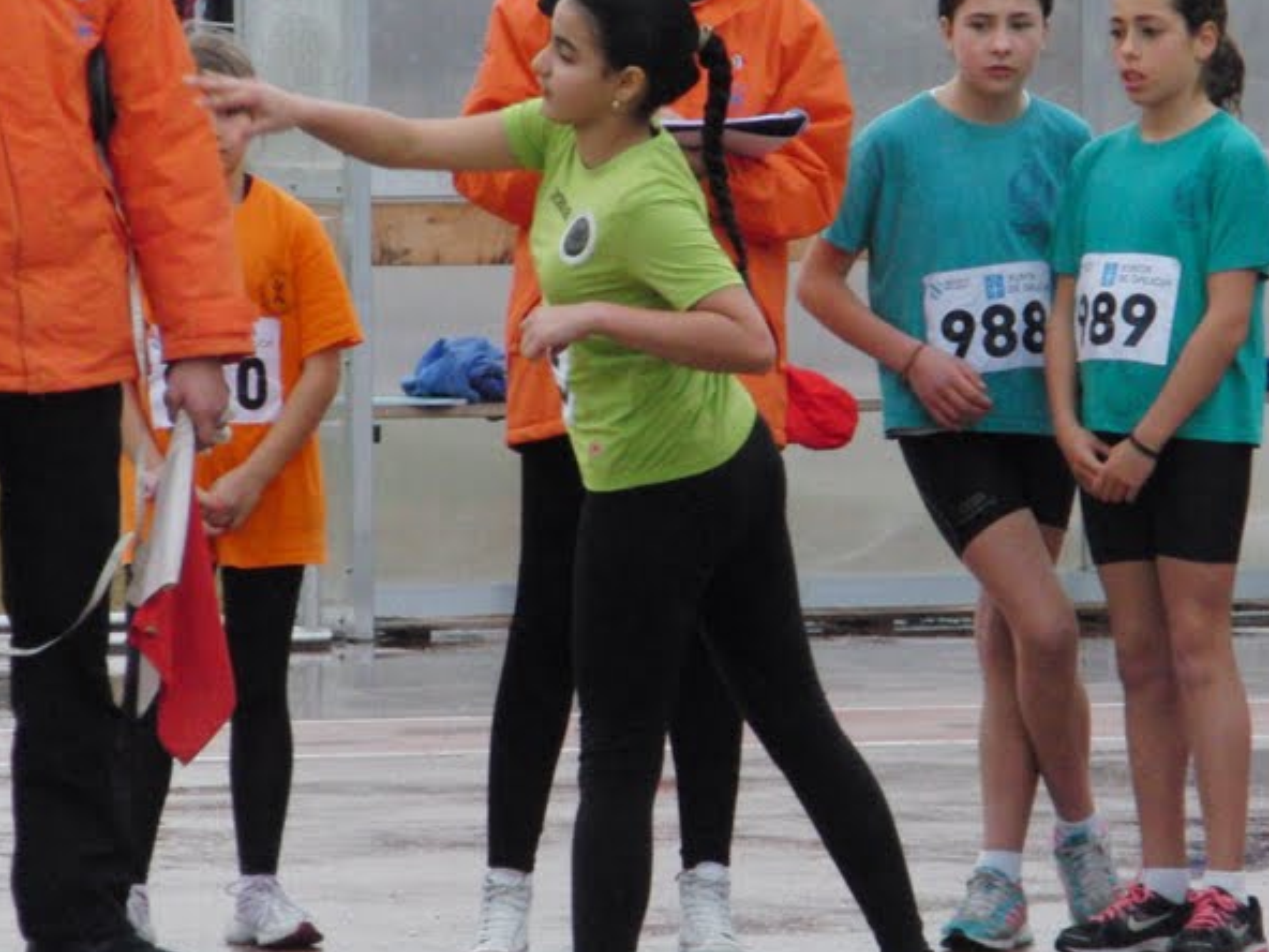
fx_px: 14700
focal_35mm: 401
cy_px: 427
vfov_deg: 3.7
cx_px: 662
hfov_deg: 4.9
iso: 400
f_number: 4.4
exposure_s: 1/160
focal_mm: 41
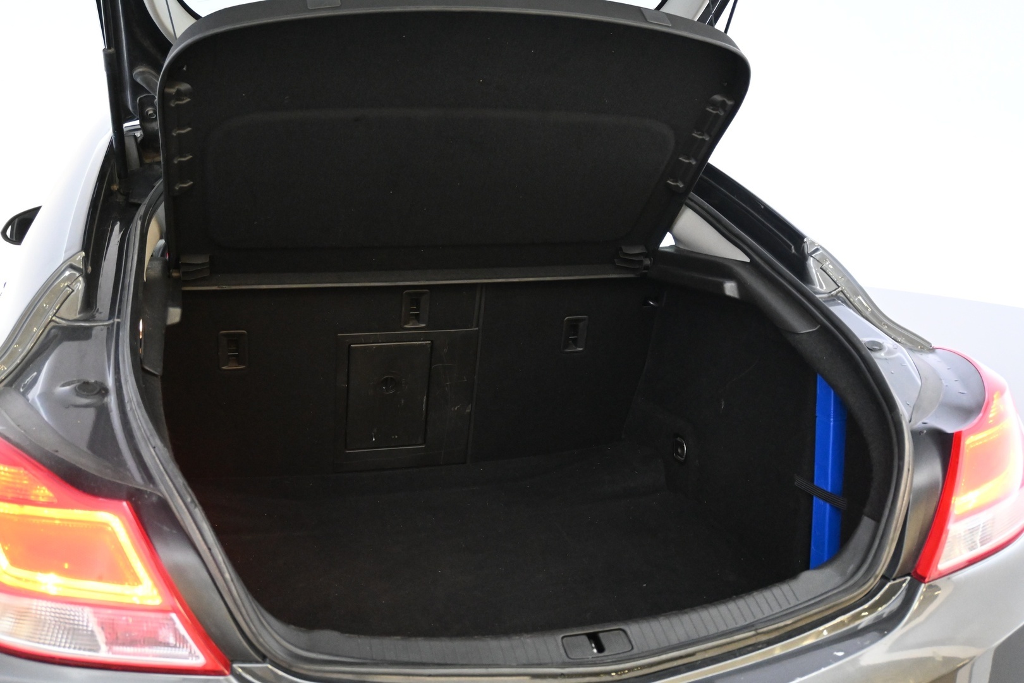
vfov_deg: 36.9
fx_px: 1024
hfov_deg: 53.1
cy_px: 342
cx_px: 512
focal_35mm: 36
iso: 4000
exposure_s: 1/40
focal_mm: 24
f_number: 4.2
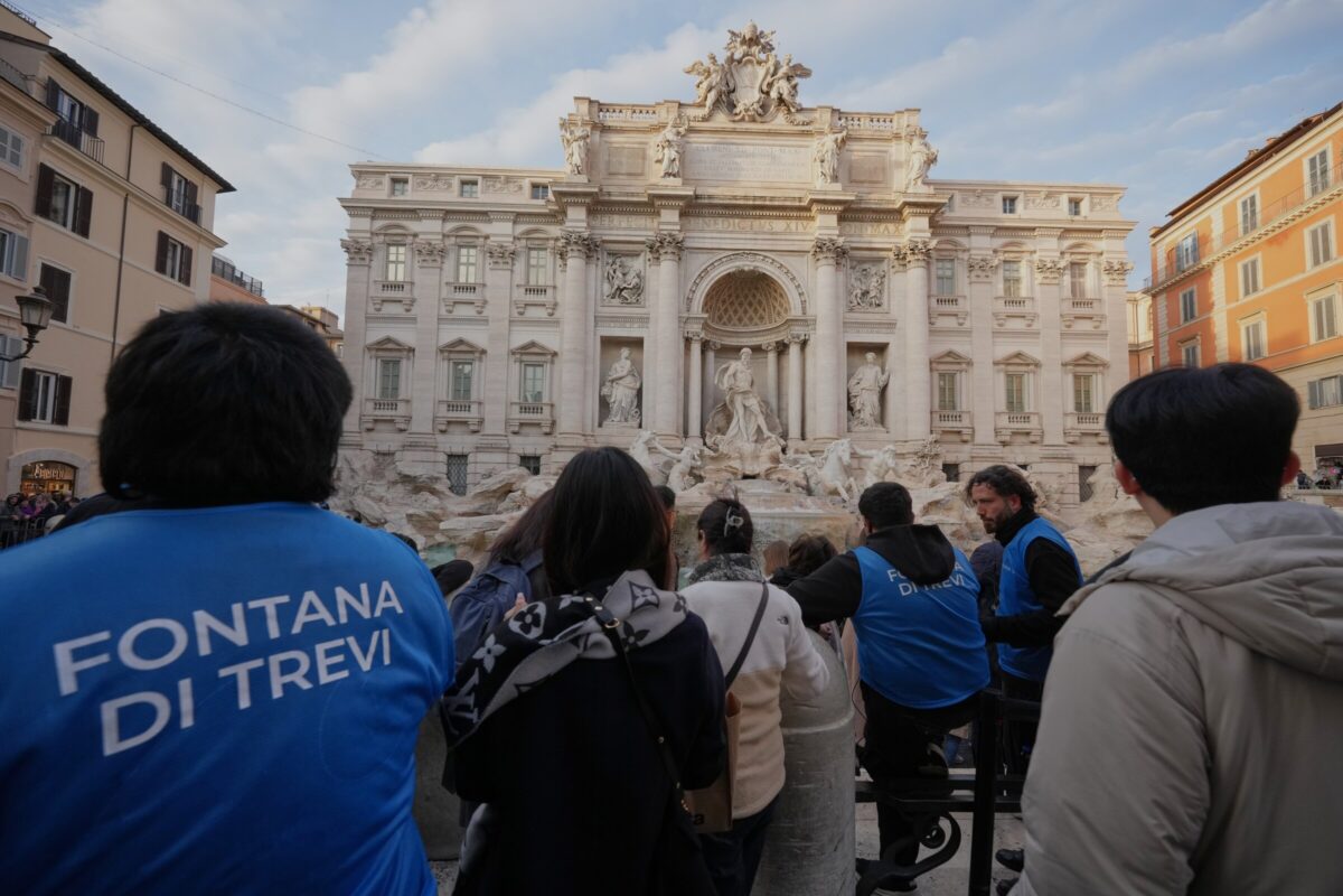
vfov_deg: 81.2
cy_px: 448
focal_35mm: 14
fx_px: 522
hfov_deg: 104.3
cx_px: 672
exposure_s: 1/320
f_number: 7.1
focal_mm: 14
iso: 1000
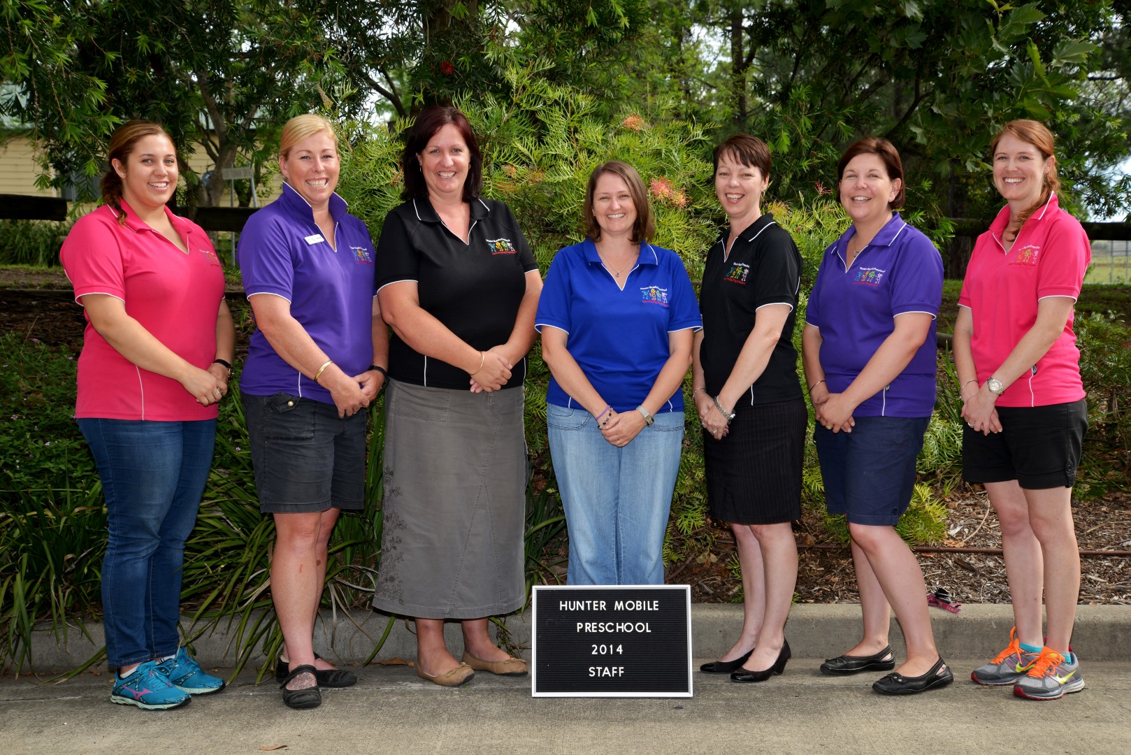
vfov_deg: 26.0
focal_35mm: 52
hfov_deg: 38.2
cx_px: 566
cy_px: 378
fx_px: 1634
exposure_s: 1/250
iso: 400
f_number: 8
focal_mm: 52
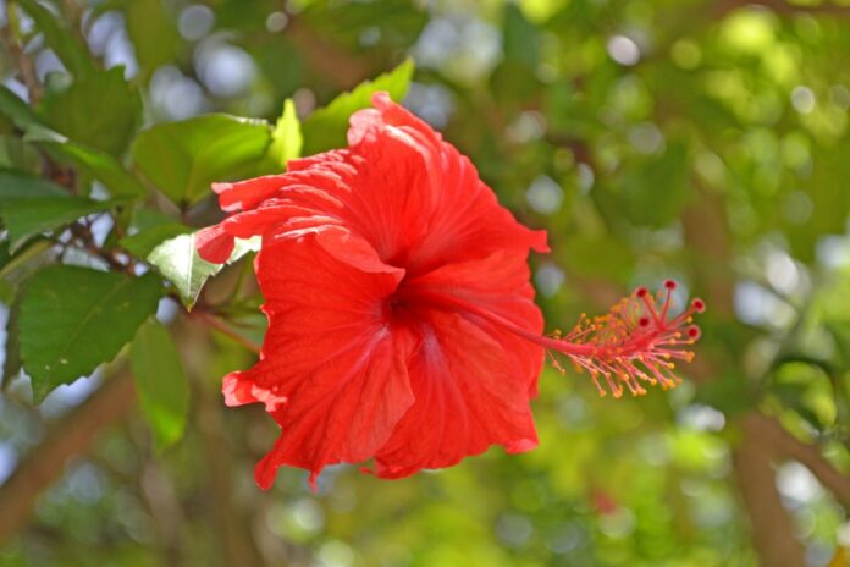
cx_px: 425
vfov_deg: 16.6
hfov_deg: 24.6
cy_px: 284
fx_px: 1948
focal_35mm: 82
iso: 140
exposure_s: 1/125
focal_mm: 55
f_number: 5.6
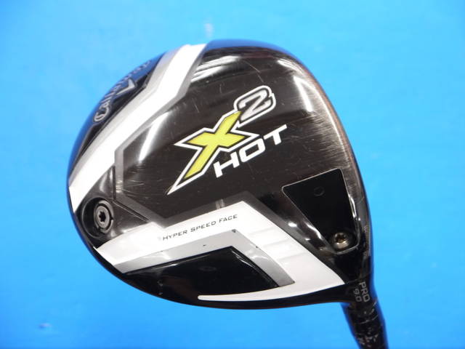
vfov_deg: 17.6
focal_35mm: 84
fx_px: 1128
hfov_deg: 23.3
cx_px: 232
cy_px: 174
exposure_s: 1/80
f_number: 5.6
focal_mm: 42
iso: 800
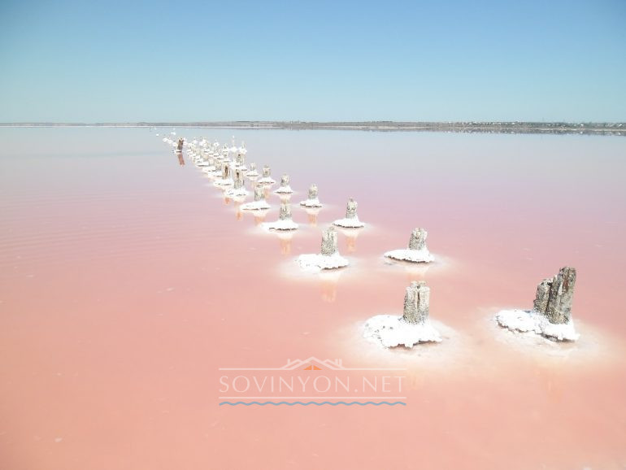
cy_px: 235
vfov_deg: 51.4
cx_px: 313
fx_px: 488
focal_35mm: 27
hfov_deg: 65.3
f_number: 3.5
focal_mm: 4.9
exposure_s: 1/824
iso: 80
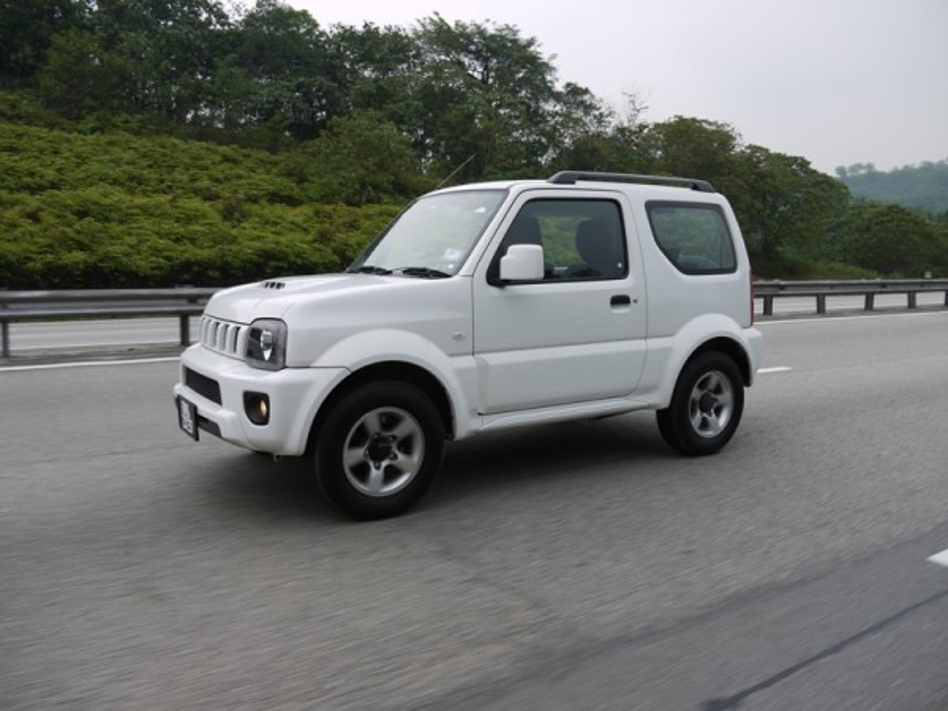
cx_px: 474
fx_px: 767
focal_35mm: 28
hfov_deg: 63.4
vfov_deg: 49.7
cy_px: 356
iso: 100
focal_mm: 14
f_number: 5.6
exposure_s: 1/250
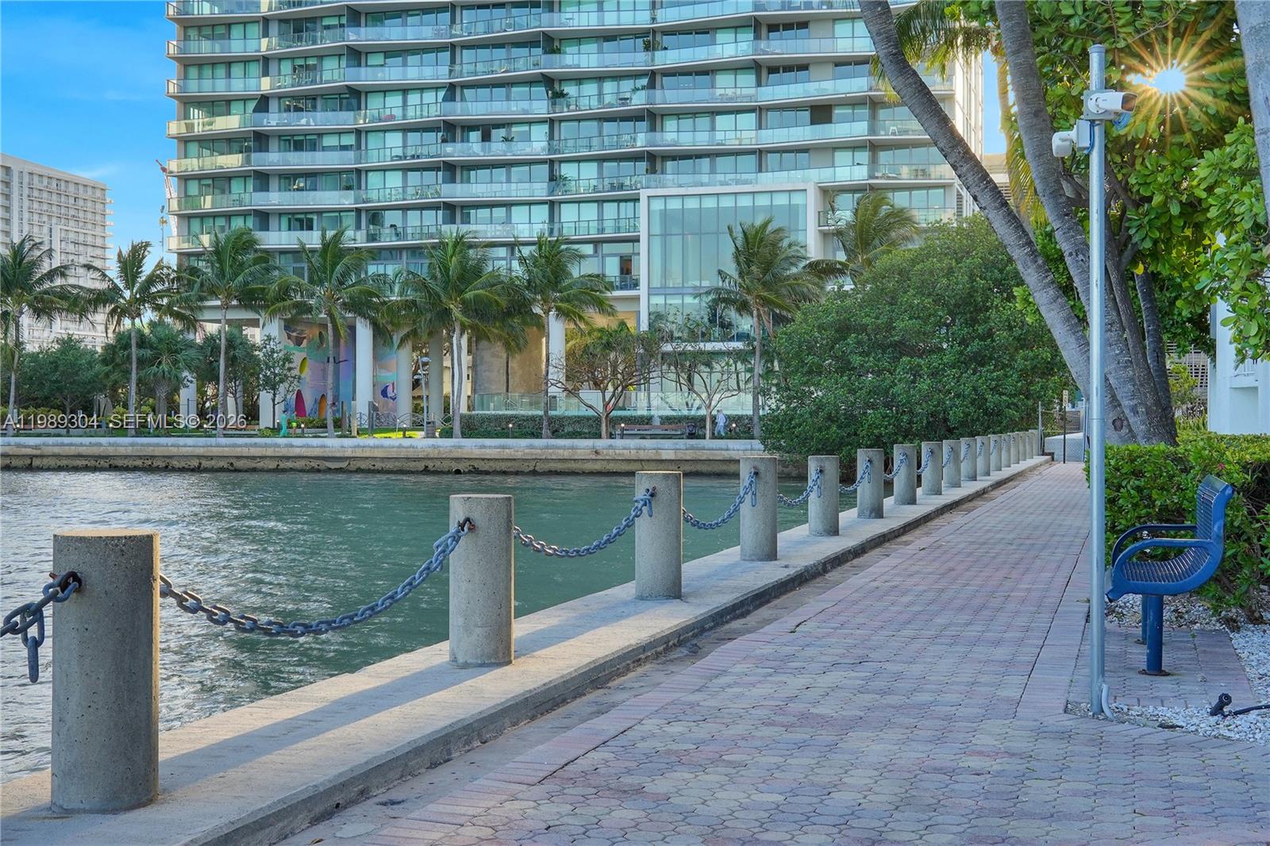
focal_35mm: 45
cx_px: 635
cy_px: 423
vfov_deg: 29.9
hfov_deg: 43.6
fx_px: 1587
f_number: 9
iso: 320
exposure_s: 1/500
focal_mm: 30
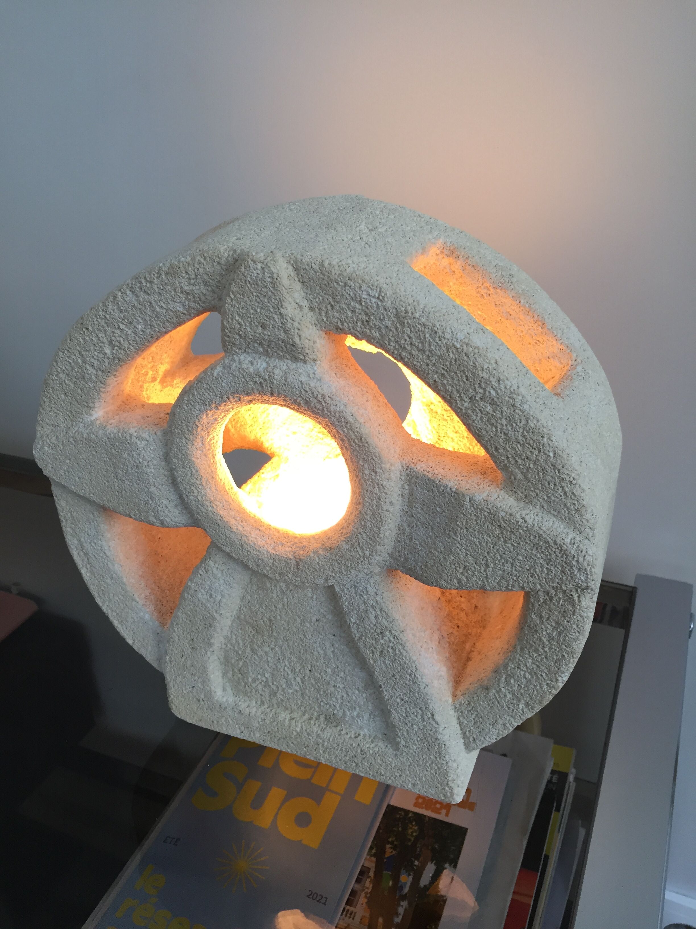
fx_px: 777
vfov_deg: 61.7
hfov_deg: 48.2
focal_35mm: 29
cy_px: 464
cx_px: 348
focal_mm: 4.15
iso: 32
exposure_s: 1/33
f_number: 2.2
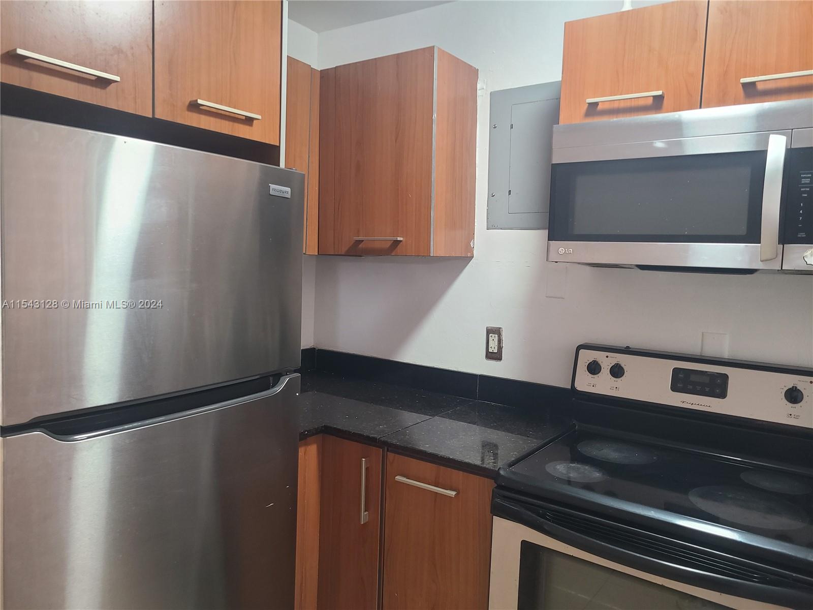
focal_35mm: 26
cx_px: 406
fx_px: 611
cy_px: 305
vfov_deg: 53.1
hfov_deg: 67.3
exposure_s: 1/40
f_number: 1.8
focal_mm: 5.4
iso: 250
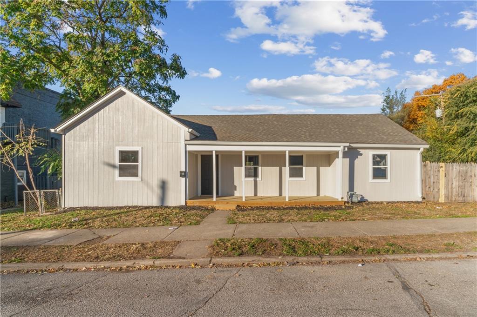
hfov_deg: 92.6
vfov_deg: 69.8
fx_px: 228
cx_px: 238
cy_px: 158
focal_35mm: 17
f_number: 22
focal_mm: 17.2
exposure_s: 1/25
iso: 100
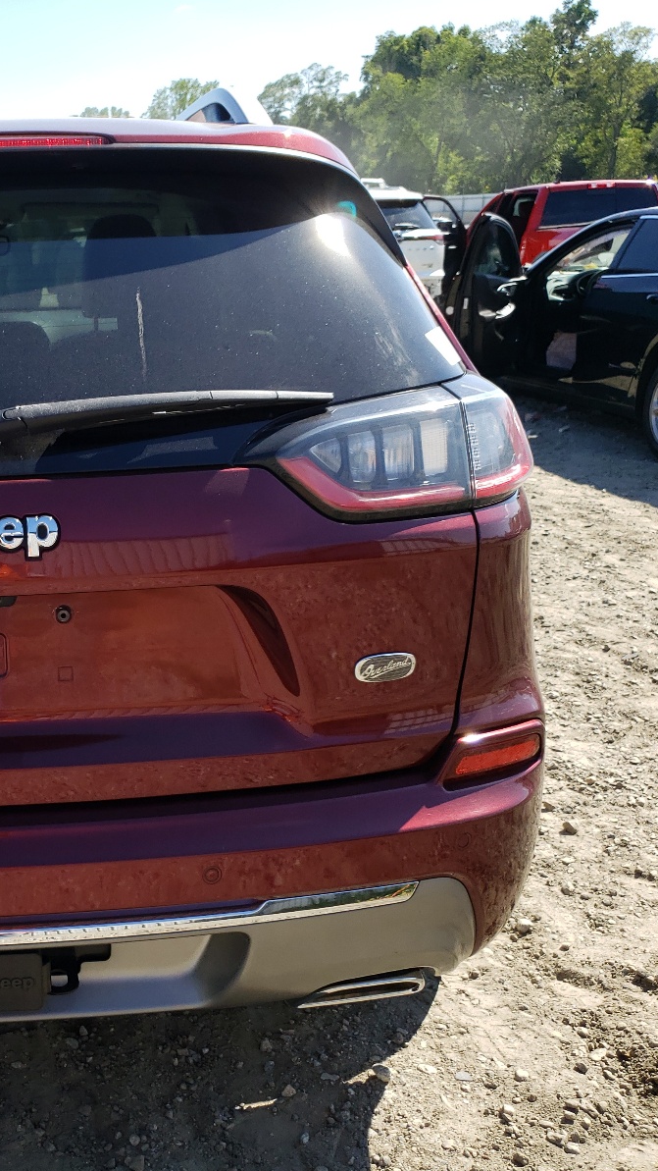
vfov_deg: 52.8
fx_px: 1179
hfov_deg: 29.3
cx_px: 8
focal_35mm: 38
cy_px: 588
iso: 50
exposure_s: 1/1667
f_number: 1.5
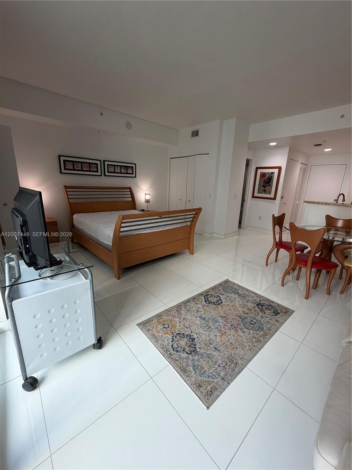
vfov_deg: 102.1
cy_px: 235
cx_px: 176
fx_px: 190
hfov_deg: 85.7
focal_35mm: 14
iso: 125
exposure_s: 1/120
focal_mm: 2.22
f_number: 2.2
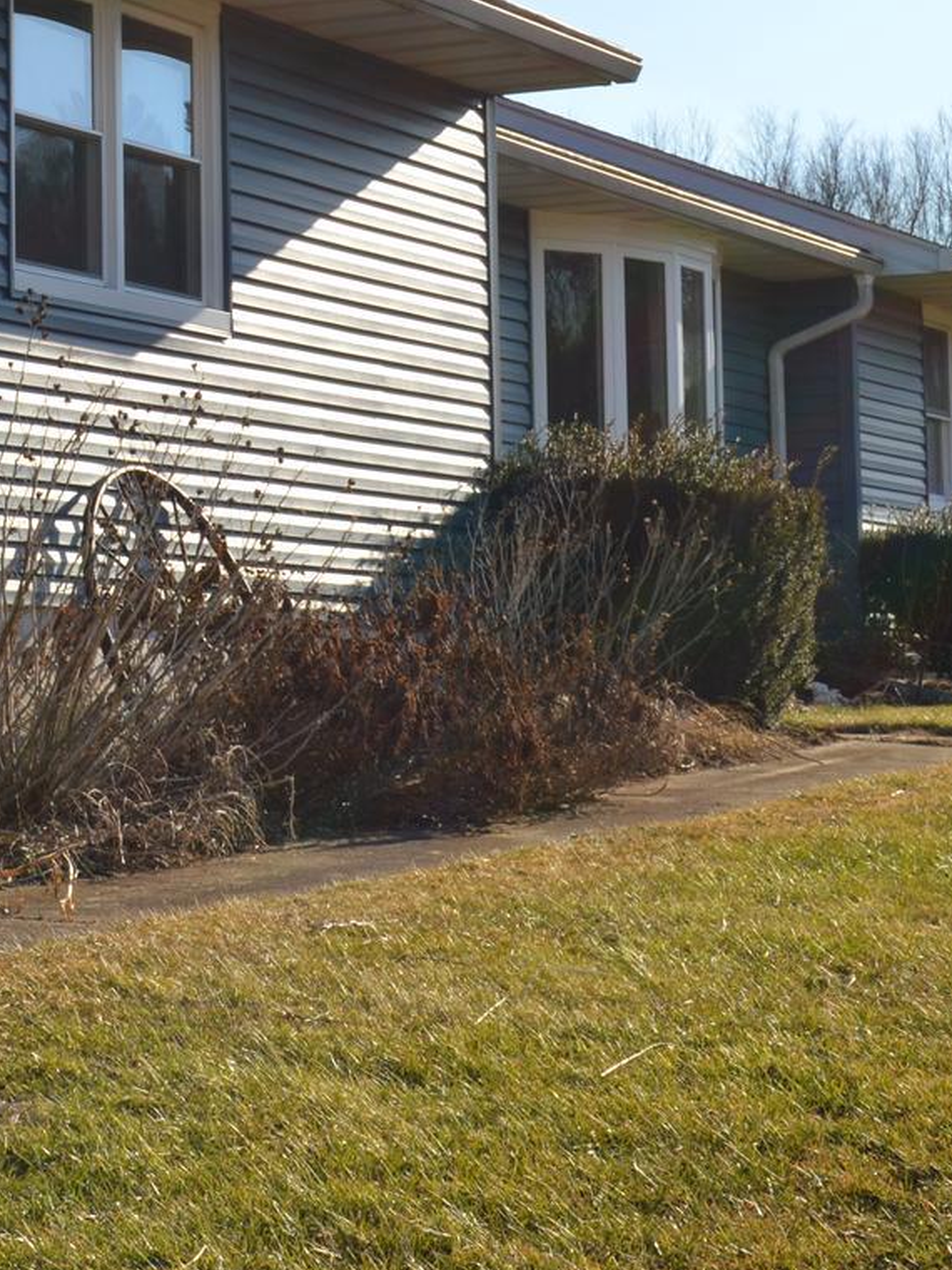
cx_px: -172
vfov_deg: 19.3
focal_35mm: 101
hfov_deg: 14.2
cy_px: 307
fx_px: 3704
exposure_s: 1/200
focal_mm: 26
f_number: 8
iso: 100
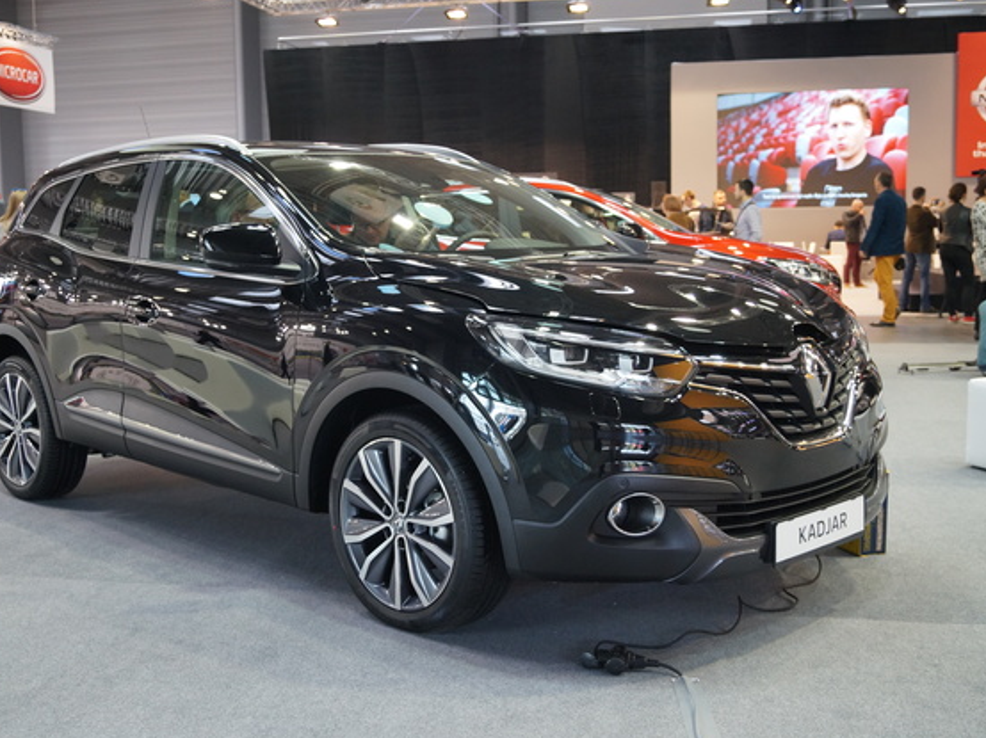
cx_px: 429
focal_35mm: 40
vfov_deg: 35.9
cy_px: 373
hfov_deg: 46.7
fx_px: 1139
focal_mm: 24
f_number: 4
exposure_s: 1/60
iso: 640
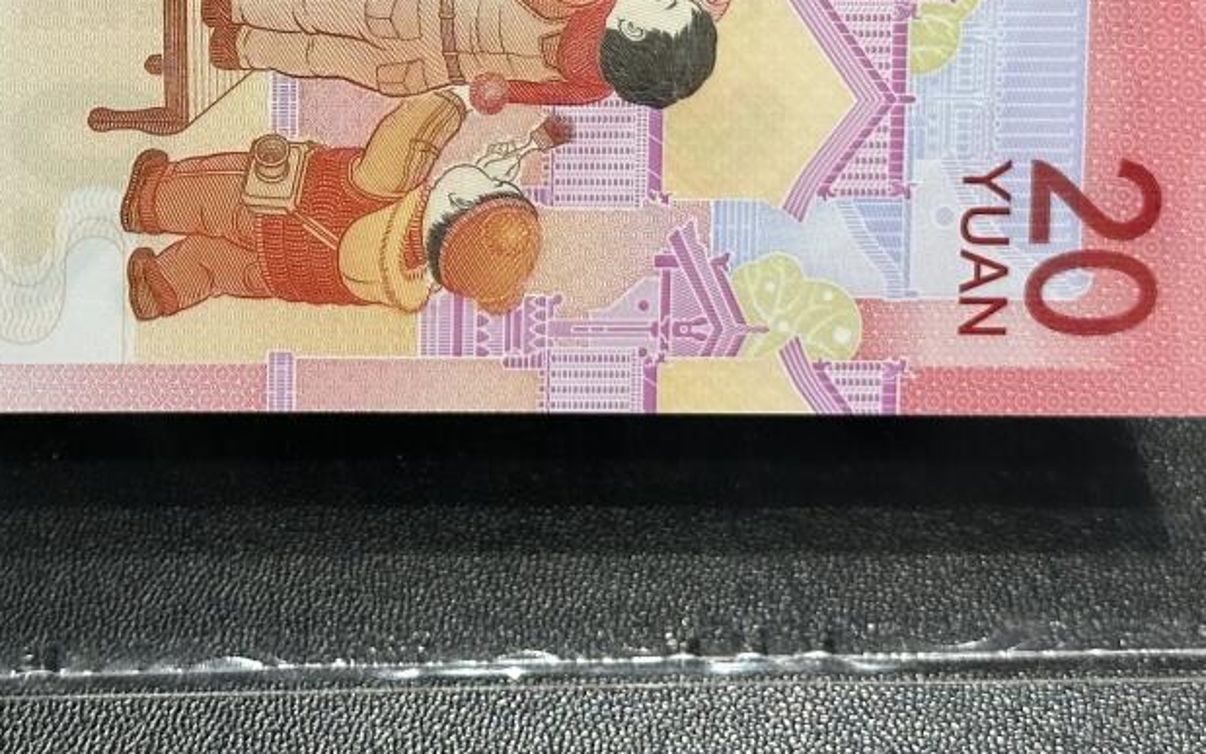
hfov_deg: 18.0
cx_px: 294
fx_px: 3780
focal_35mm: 115
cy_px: -142
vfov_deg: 11.2
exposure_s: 1/50
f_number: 1.78
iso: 160
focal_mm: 6.86
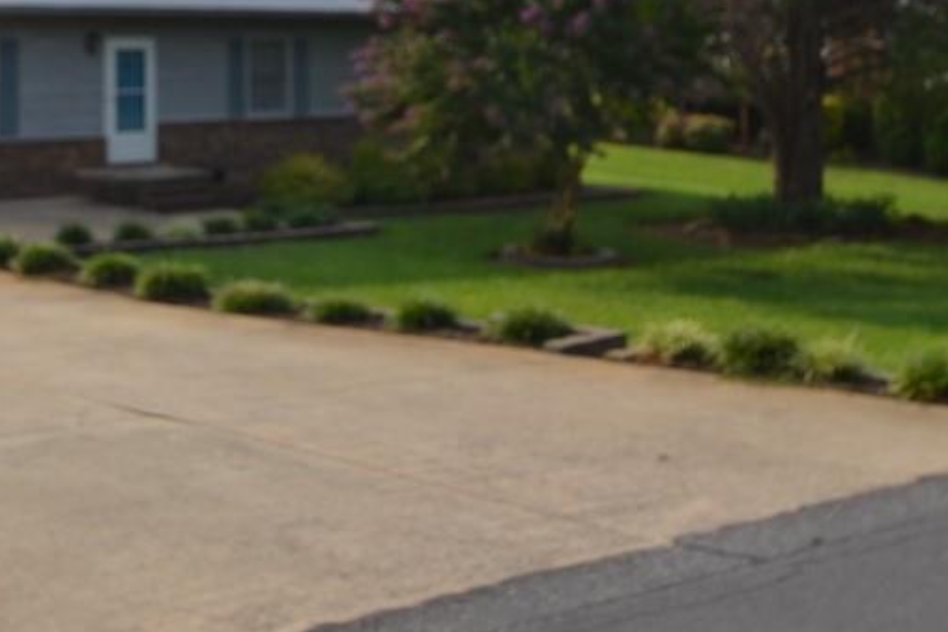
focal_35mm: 53
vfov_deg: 24.3
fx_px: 1396
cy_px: -3
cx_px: 323
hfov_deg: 37.2
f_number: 8
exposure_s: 1/250
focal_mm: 14
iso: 100
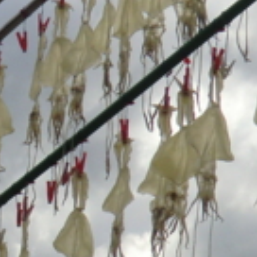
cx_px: -79
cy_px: 227
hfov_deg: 8.3
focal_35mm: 208
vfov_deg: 8.4
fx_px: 1747
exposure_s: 1/320
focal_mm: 7.1
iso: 64
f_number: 8.8
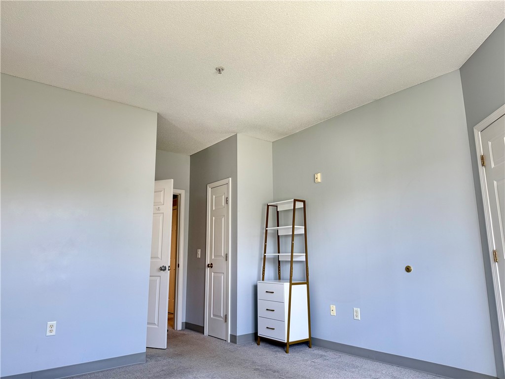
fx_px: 350
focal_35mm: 24
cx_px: 252
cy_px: 190
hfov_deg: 71.6
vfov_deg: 56.8
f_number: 1.78
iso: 64
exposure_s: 1/120
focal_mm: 6.76
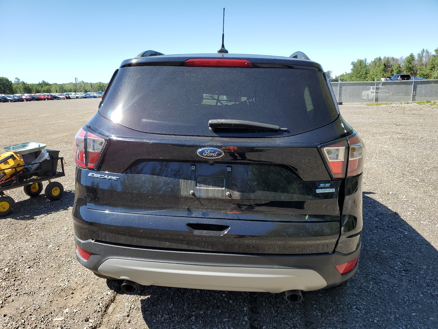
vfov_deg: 53.1
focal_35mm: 26
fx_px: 329
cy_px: 164
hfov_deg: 67.3
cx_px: 219
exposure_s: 1/1429
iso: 50
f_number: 1.5
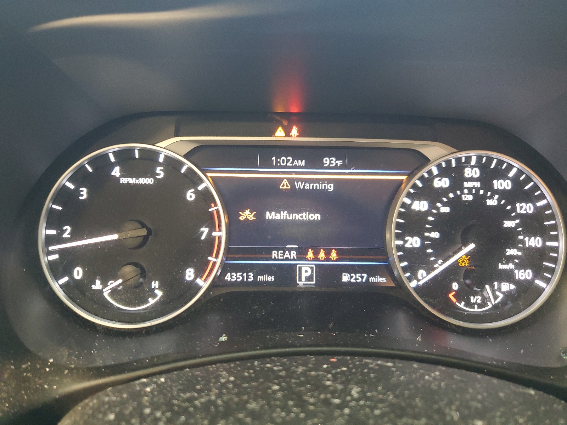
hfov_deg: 67.3
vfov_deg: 53.1
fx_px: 426
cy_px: 212
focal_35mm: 26
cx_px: 284
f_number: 1.5
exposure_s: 1/24
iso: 288
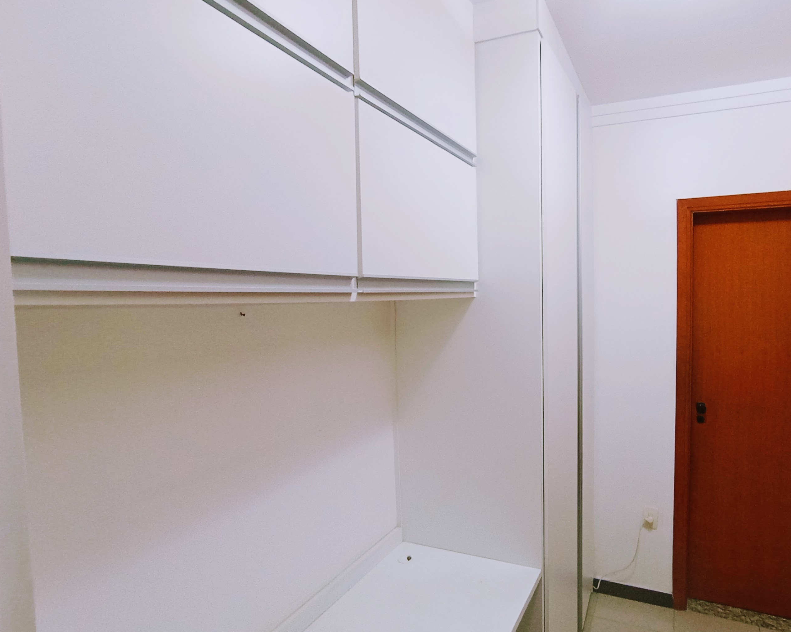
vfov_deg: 68.1
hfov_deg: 78.8
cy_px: 319
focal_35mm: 20
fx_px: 468
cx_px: 500
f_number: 2.2
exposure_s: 1/30
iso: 223
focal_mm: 1.65
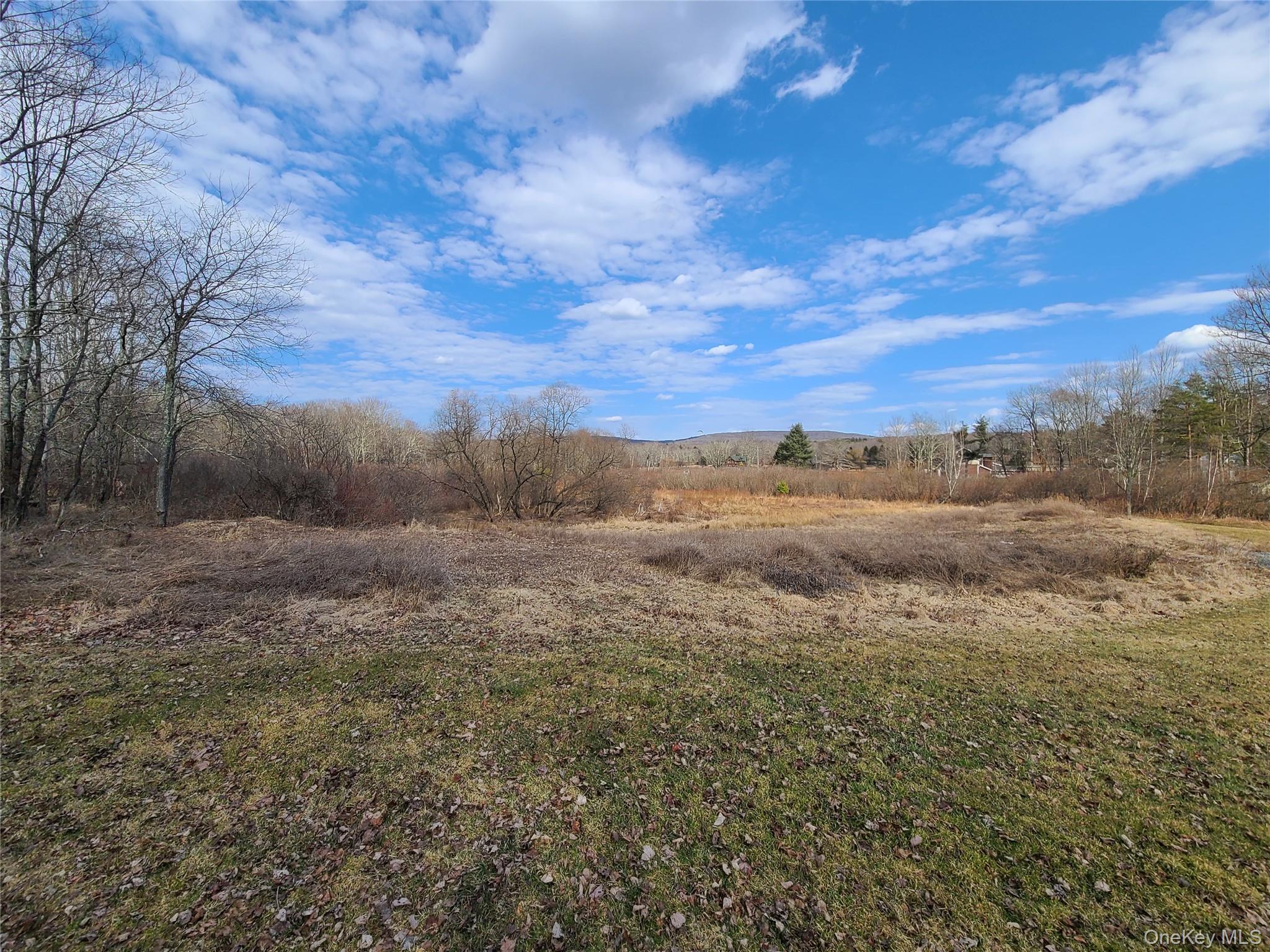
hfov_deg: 106.2
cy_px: 476
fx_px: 477
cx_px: 635
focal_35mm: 13
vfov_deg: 89.9
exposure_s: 1/1488
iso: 50
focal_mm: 2.2
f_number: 2.2
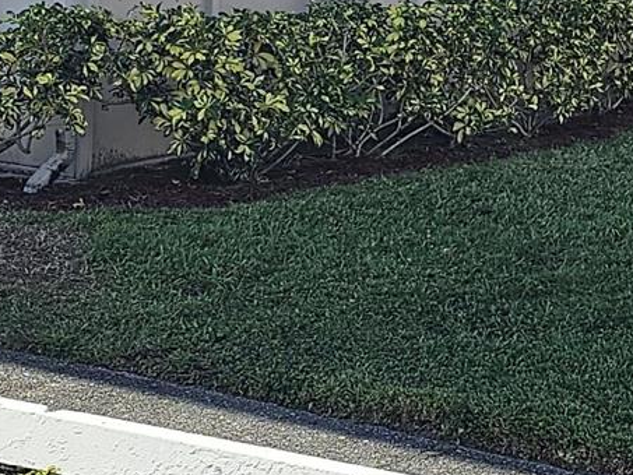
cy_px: -10
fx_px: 1902
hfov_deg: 18.3
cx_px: 672
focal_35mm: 104
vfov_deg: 14.0
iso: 20
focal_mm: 6.3
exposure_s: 1/1055
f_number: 1.7
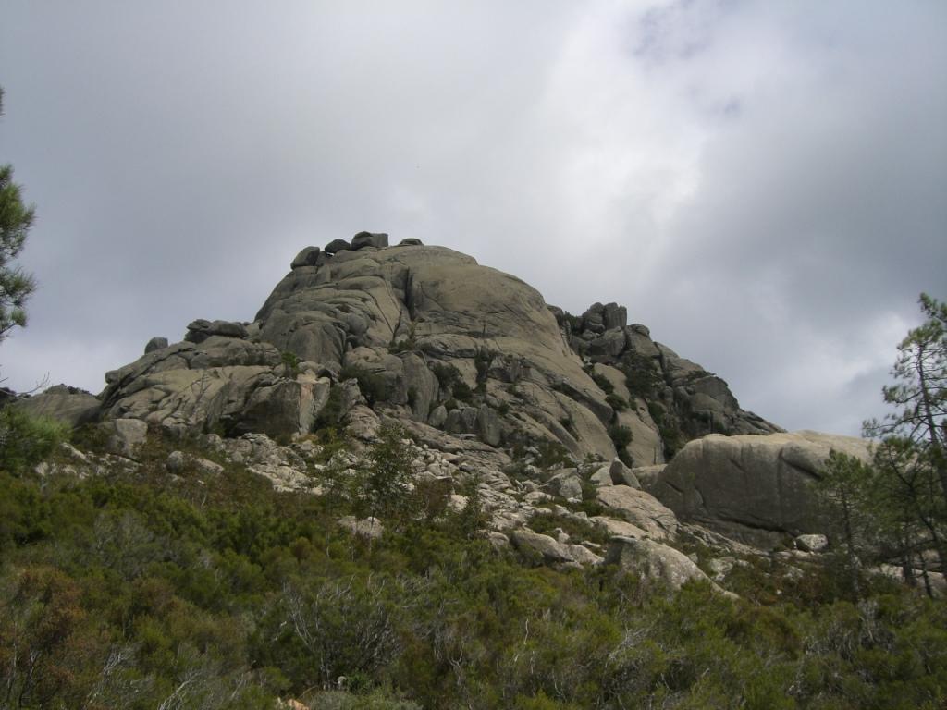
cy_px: 355
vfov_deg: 37.7
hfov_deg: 49.0
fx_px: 1040
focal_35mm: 38
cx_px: 474
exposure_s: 1/800
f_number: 4.3
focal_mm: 6.2
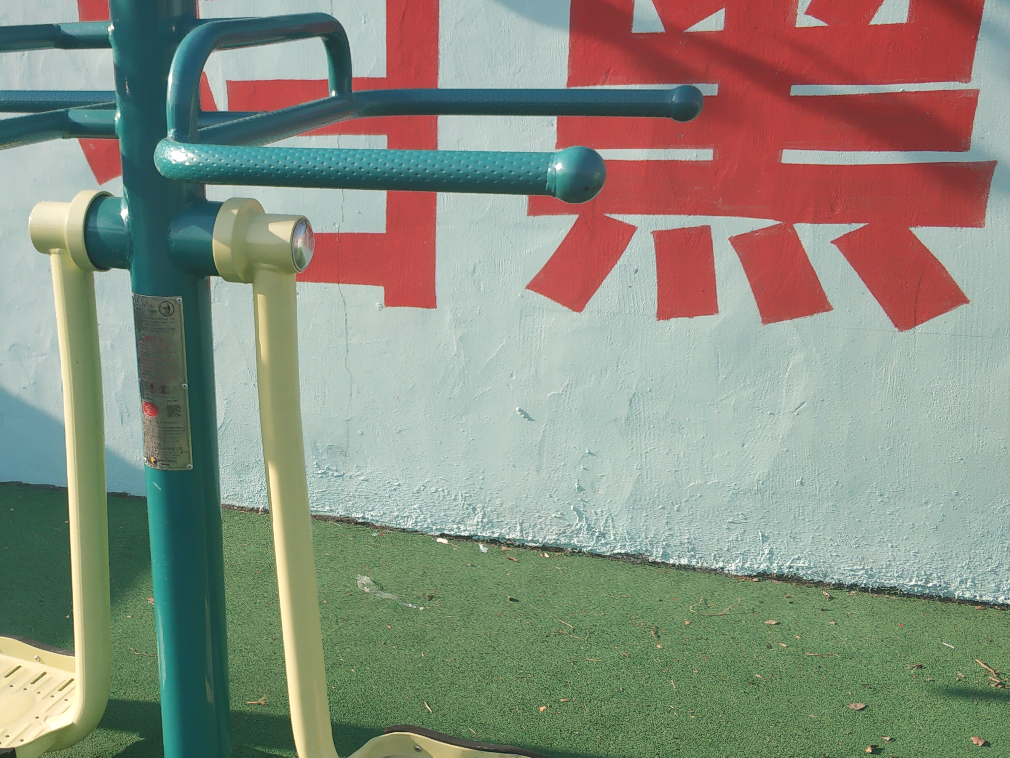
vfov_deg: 35.0
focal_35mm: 41
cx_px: 273
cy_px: 473
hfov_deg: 44.5
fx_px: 1196
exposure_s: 1/781
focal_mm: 3.82
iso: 100
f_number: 1.8
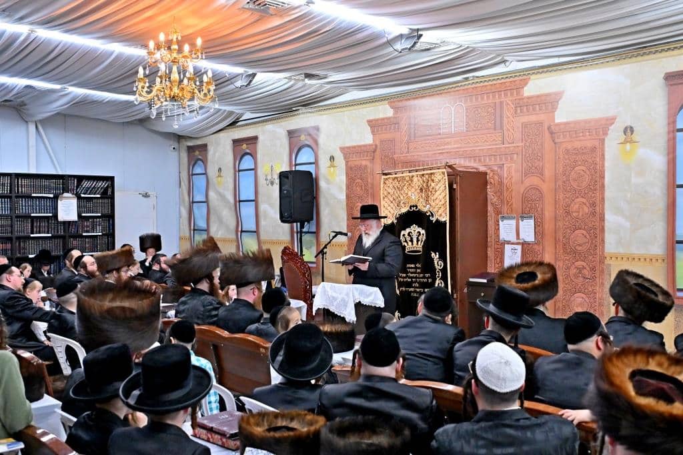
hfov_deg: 53.1
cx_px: 342
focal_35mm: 36
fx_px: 683
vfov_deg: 36.8
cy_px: 228
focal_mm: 24
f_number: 4
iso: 1600
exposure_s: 1/320
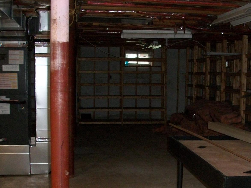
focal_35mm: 61
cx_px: 154
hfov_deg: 31.6
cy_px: 148
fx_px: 442
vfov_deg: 23.7
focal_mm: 6.3
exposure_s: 1/30
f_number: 3.1
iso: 320
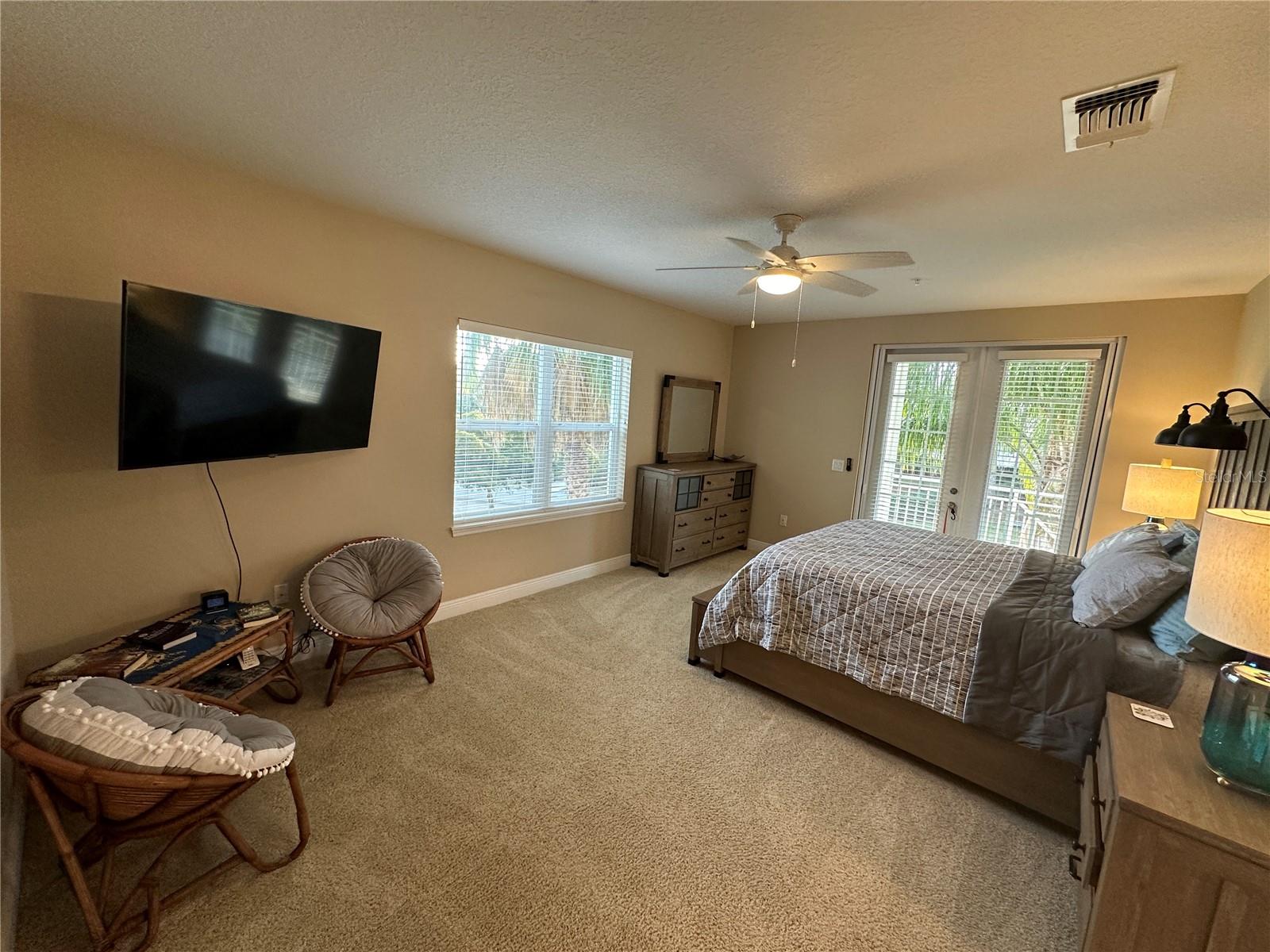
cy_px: 476
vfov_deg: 85.7
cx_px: 635
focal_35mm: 14
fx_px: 514
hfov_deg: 102.1
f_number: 2.2
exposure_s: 1/120
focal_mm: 2.22
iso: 200
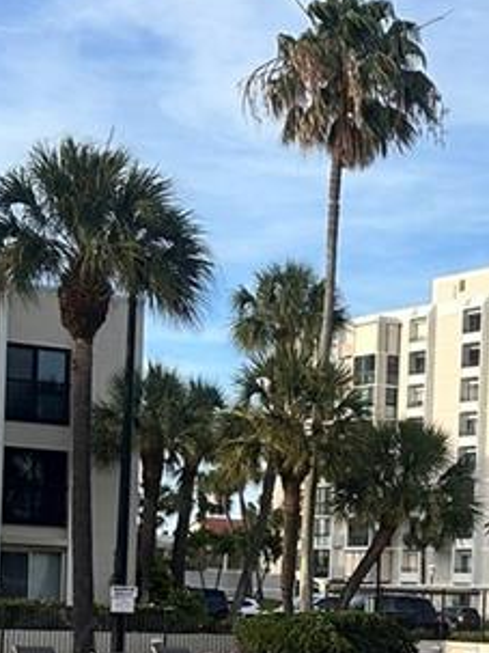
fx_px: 1941
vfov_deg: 18.7
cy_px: 608
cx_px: 476
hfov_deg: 14.2
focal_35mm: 103
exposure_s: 1/2208
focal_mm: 5.7
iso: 50
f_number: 1.5
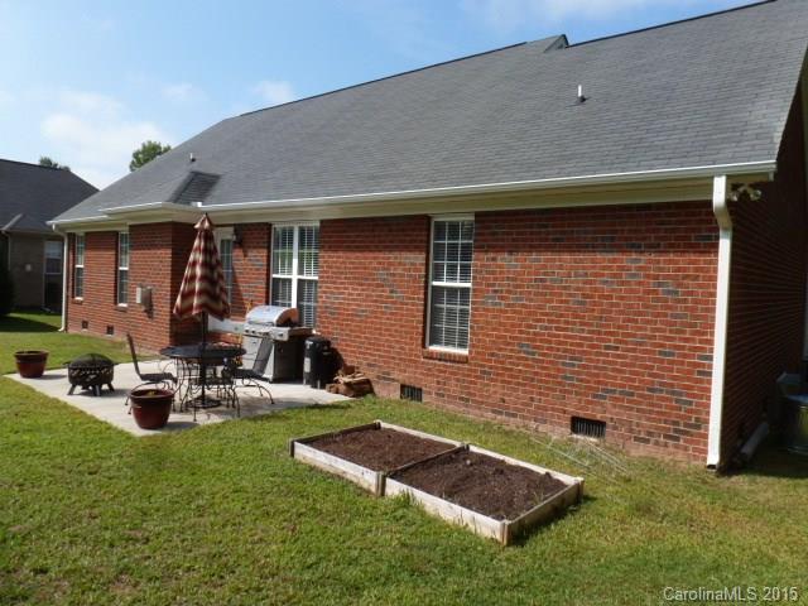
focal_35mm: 24
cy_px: 303
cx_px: 404
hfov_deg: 71.6
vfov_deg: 56.8
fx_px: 560
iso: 100
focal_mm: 4.3
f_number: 4.5
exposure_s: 1/500
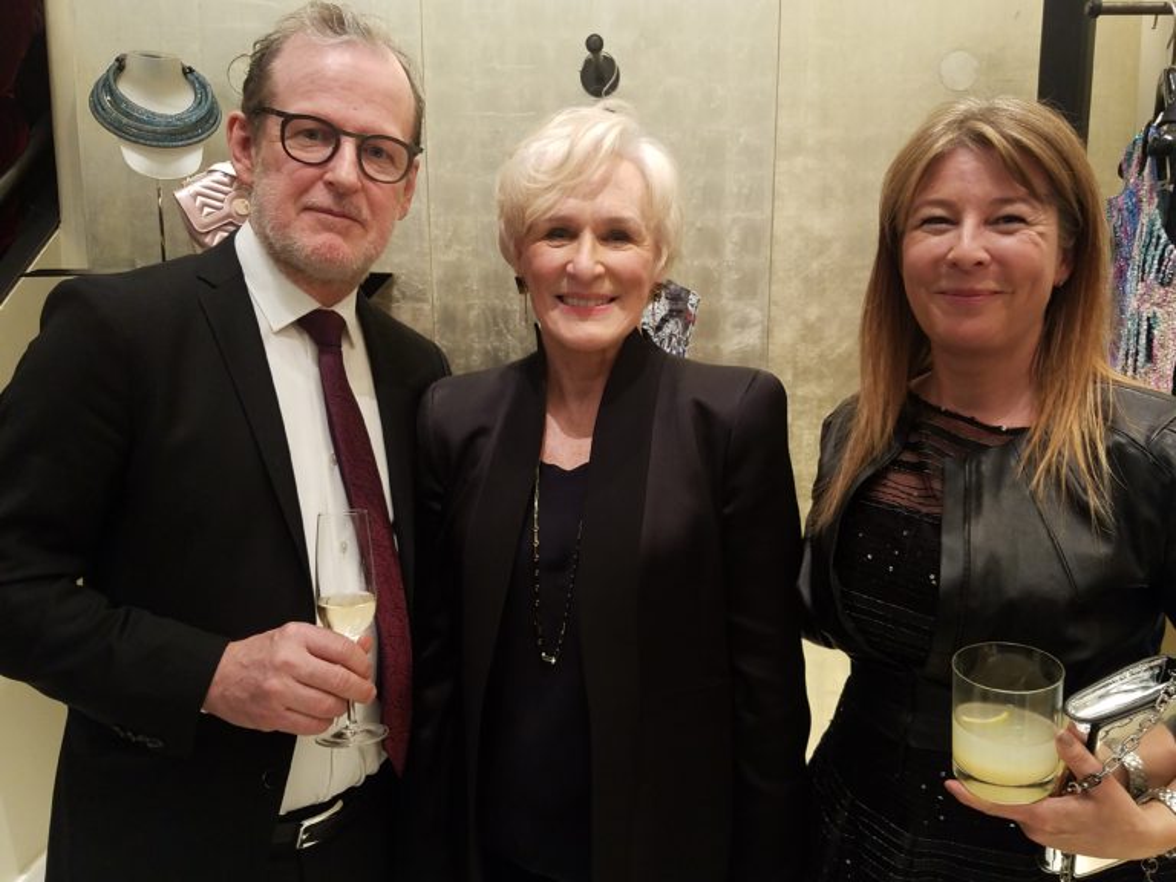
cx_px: 588
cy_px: 441
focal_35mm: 26
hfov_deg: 67.3
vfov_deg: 53.1
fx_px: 883
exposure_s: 1/30
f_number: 1.7
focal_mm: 4.2
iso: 160
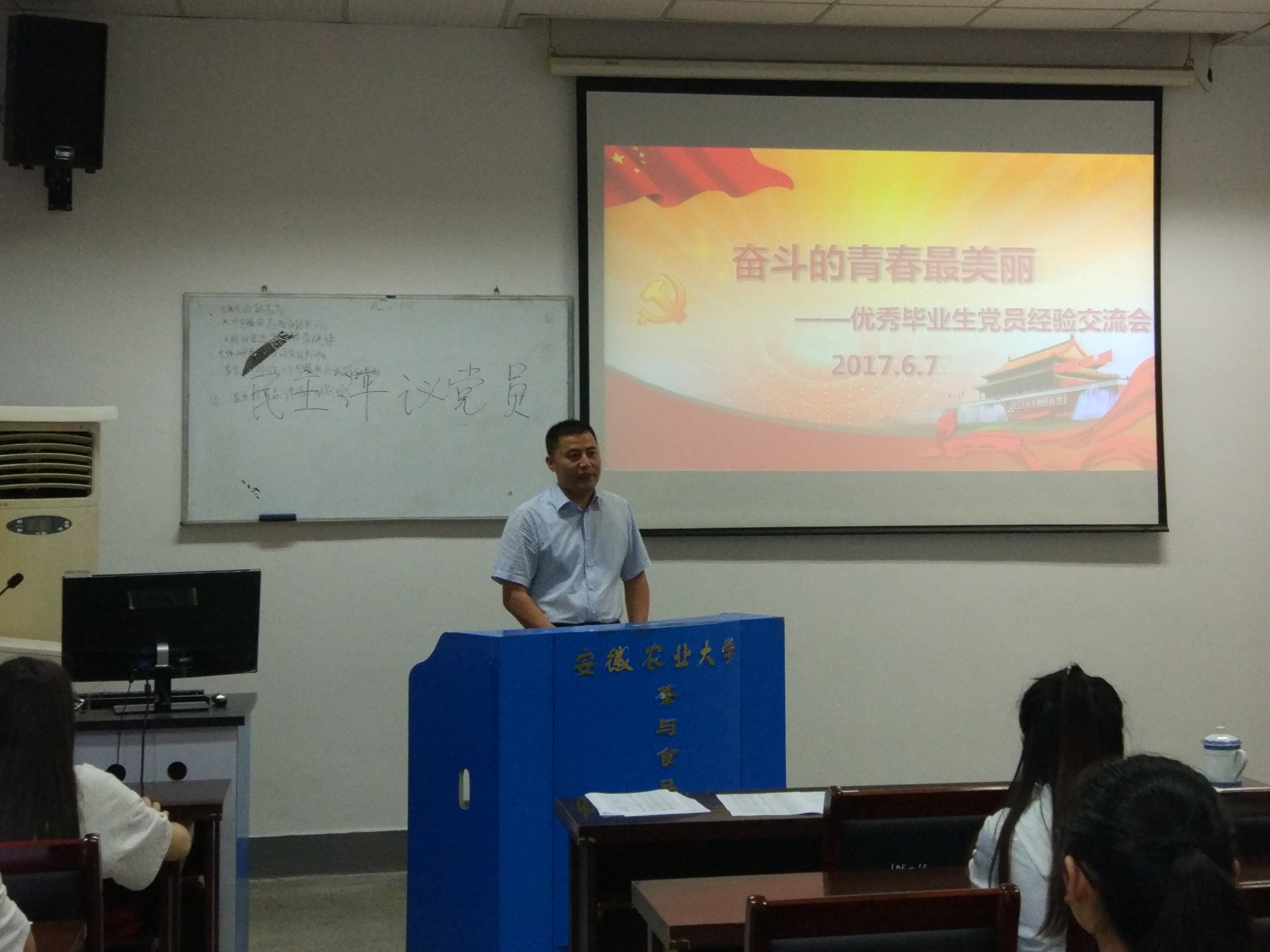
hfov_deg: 63.4
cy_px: 476
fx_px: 1027
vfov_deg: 49.7
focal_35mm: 28
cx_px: 635
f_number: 2
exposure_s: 1/25
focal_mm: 4.26
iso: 436
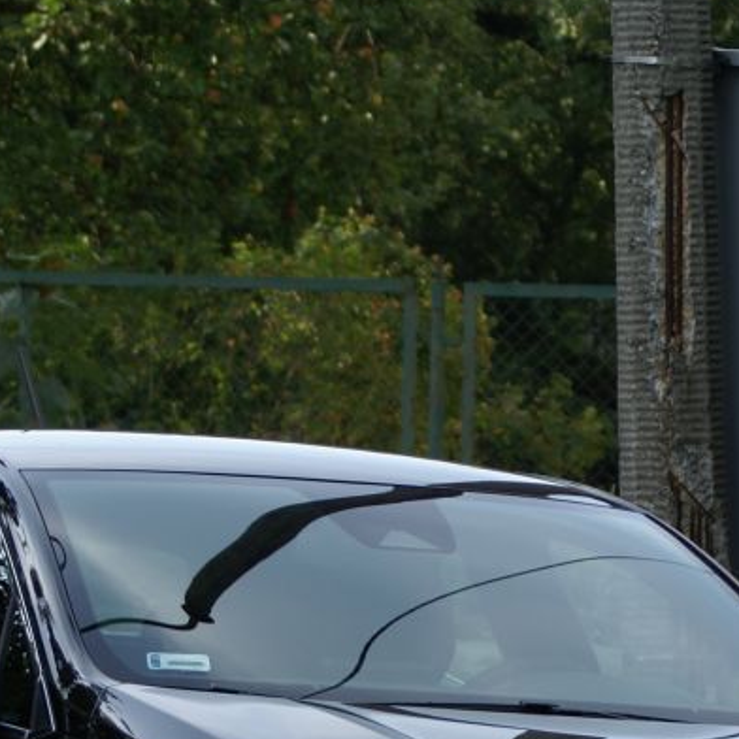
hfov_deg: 4.0
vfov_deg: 4.0
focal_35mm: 440
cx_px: 549
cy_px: 862
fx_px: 10627
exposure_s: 1/160
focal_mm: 90
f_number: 5.6
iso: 100
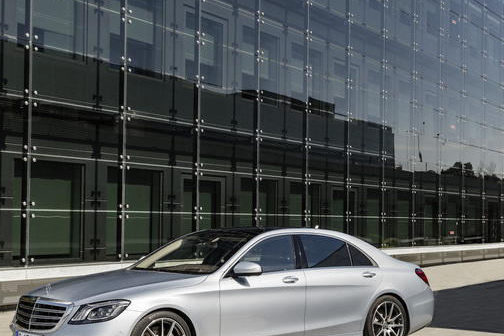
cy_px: 192
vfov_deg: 21.2
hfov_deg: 31.4
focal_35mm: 64
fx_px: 896
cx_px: 254
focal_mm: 52
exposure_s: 1/160
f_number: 11
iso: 100
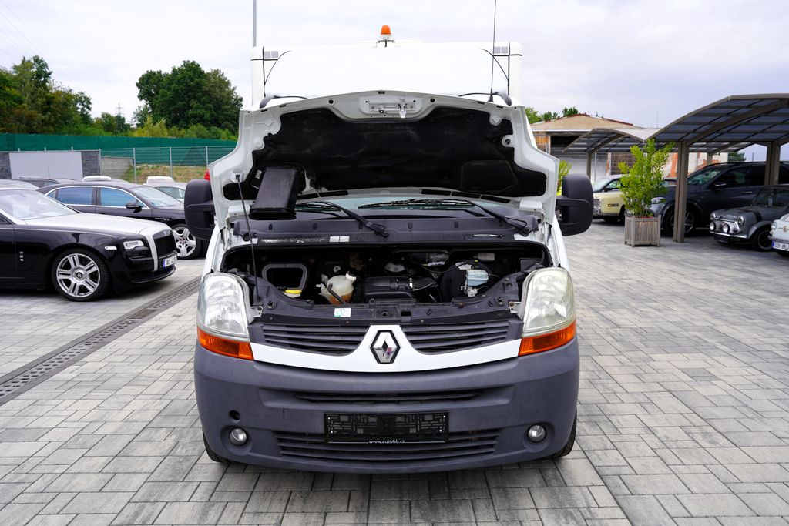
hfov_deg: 67.4
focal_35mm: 27
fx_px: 592
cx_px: 394
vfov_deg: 47.9
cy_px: 263
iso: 100
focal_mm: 27
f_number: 7.1
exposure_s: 1/100
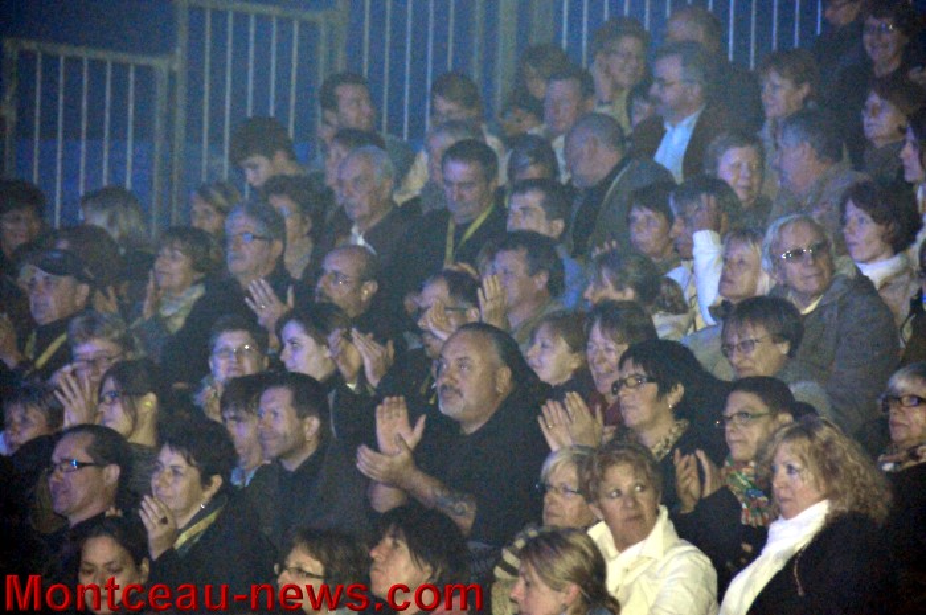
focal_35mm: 300
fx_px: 7708
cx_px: 463
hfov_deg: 6.9
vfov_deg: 4.6
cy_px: 308
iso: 3200
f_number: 7.1
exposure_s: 1/60
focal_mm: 200
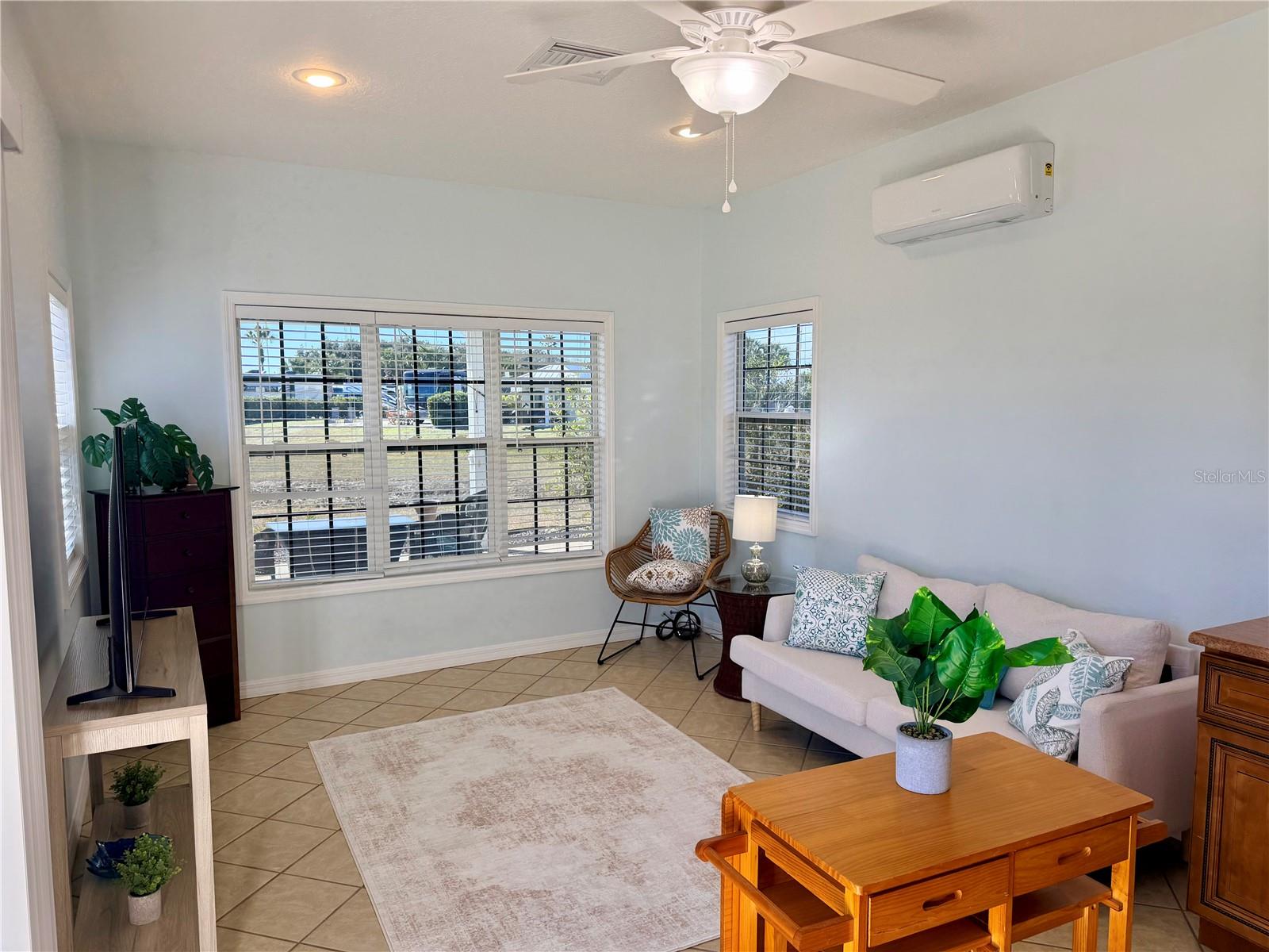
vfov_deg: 56.8
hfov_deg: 71.6
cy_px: 476
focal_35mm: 24
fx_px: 880
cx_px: 634
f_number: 1.78
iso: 80
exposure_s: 1/251
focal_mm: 6.76
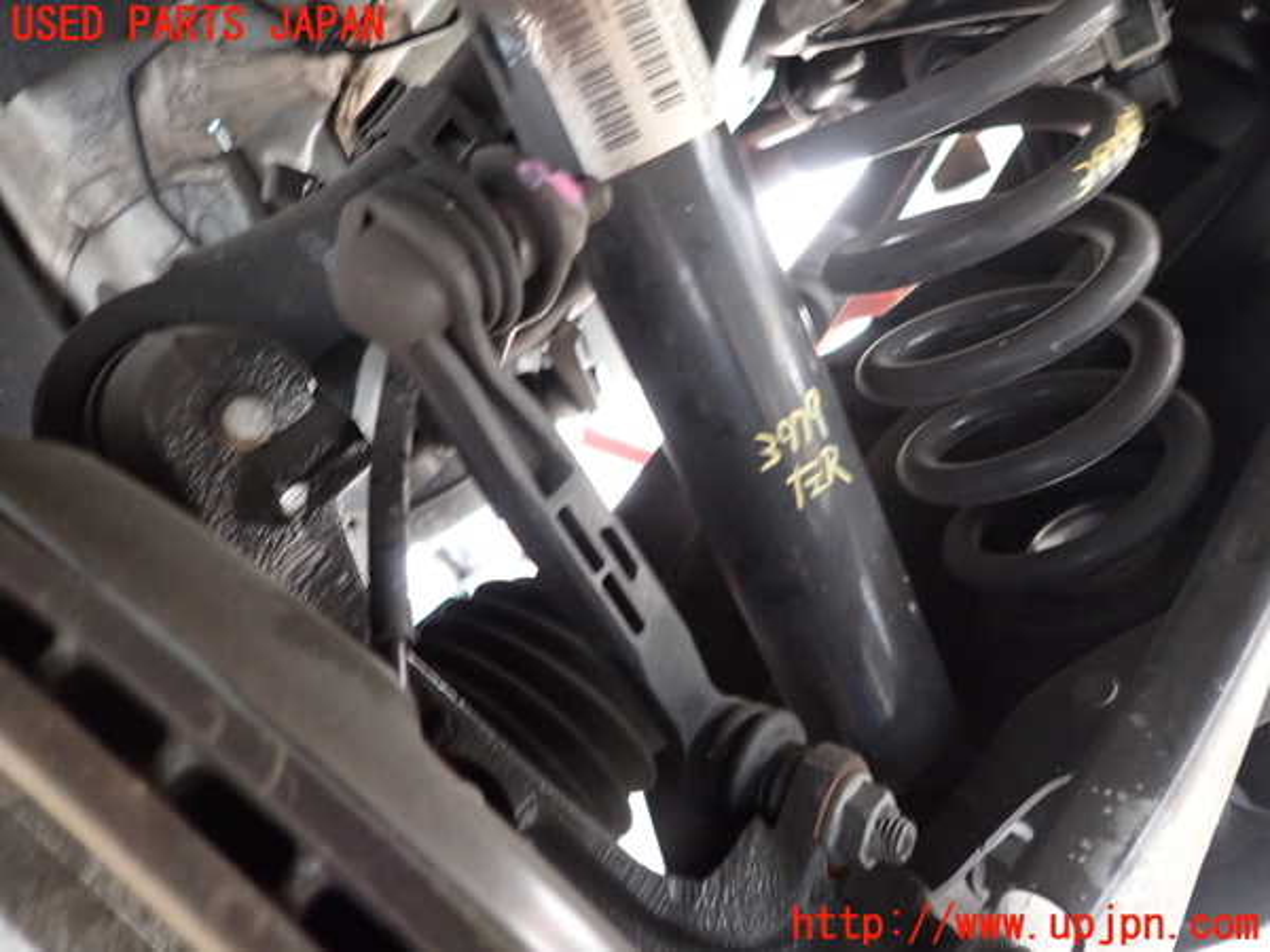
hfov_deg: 69.4
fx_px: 917
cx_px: 635
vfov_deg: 54.9
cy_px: 476
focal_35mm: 25
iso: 500
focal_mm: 4.5
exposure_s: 1/30
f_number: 2
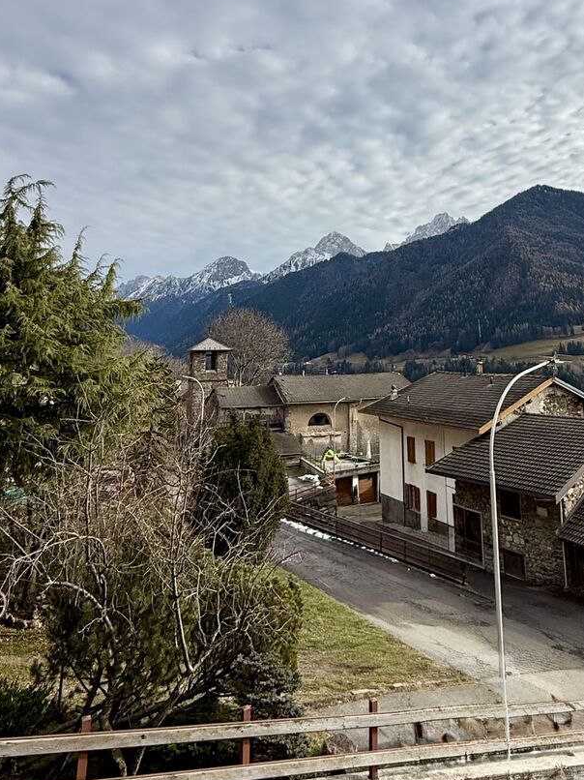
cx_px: 350
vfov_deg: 80.7
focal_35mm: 20
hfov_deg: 65.3
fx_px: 450
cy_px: 310
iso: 50
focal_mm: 2.22
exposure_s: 1/2506
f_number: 2.2
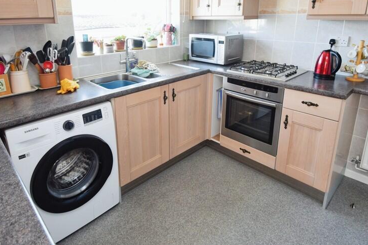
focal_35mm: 21
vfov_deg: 59.5
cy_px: 117
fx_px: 215
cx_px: 199
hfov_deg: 81.0
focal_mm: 10
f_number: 4
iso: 400
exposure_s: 1/60
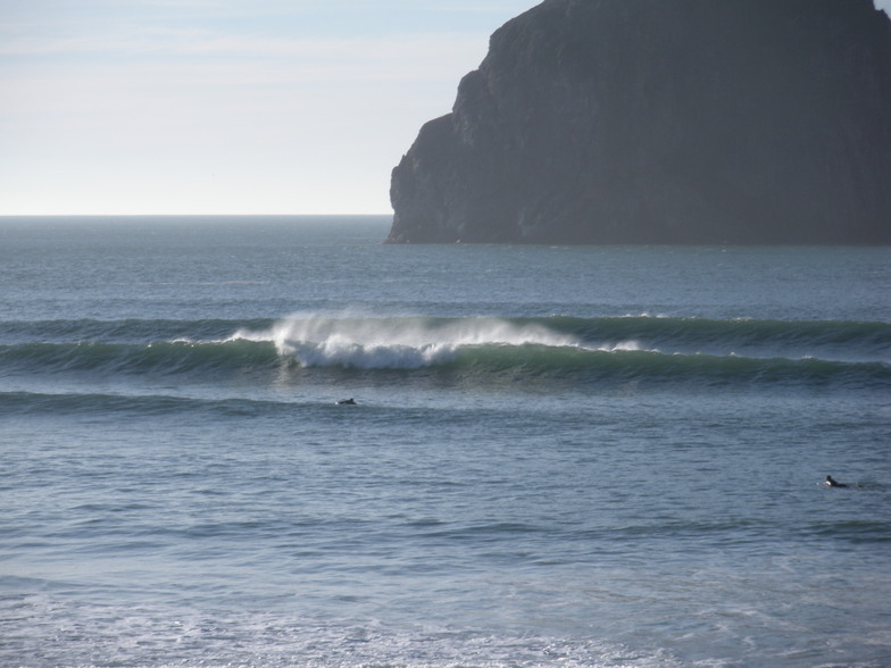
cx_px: 446
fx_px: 4633
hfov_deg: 11.0
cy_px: 334
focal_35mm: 180
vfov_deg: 8.2
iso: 64
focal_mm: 31.5
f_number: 5.6
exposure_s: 1/467
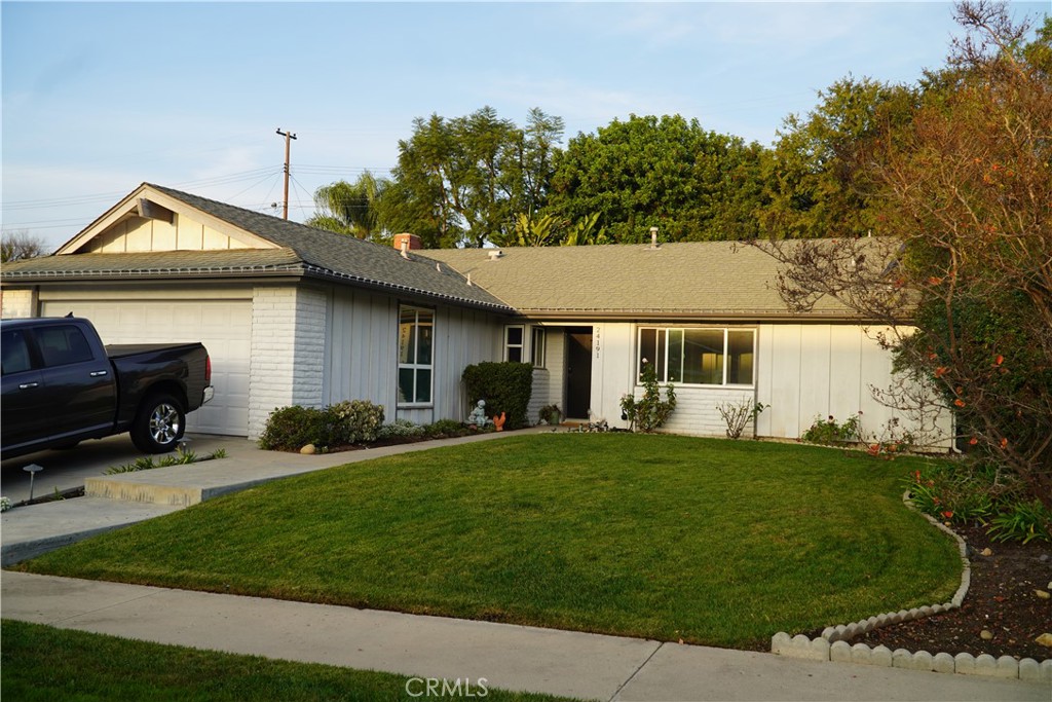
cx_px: 526
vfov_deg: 46.4
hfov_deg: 65.5
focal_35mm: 28
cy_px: 351
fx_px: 818
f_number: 5
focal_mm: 19
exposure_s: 1/160
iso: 100
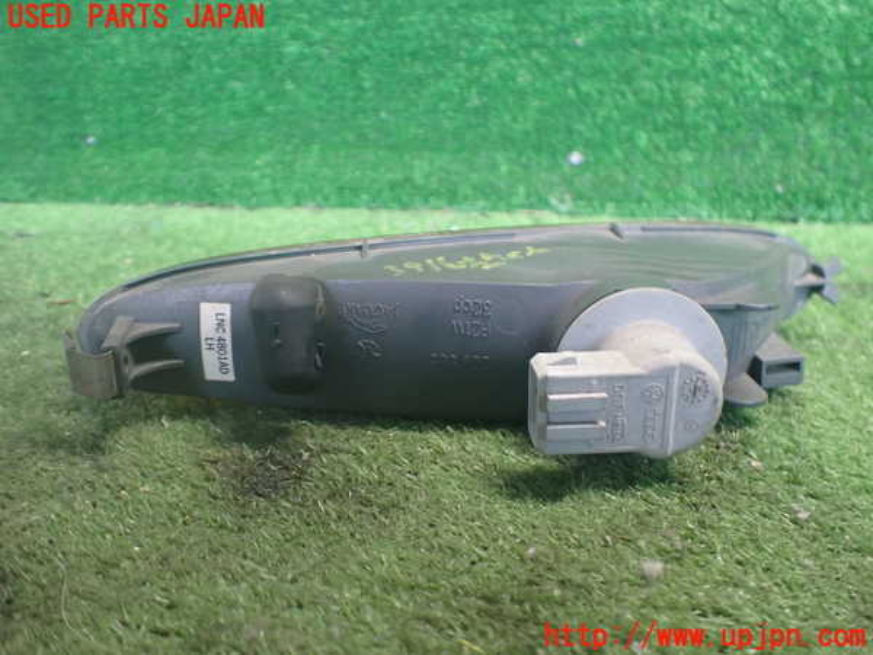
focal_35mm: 30
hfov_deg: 60.0
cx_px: 436
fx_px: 757
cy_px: 328
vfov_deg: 46.8
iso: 800
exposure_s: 1/40
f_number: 2.3
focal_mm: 5.4
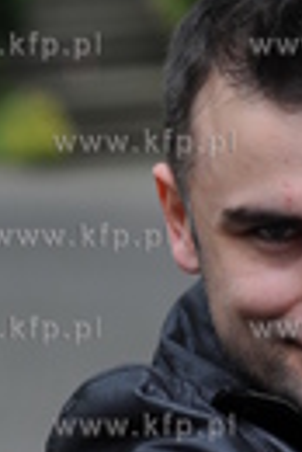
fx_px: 3275
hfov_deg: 5.3
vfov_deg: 7.9
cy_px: 421
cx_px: 364
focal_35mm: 261
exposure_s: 1/200
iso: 400
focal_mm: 85
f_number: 4
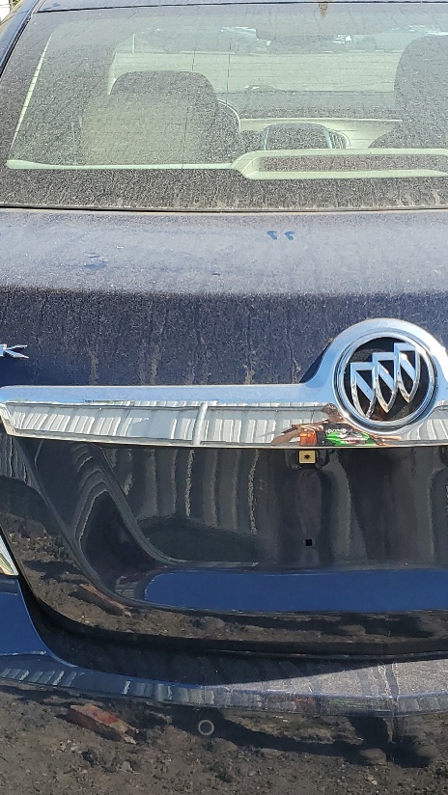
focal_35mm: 55
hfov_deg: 21.7
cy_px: 462
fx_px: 1161
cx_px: 317
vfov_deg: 37.7
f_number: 1.5
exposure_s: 1/1111
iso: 50
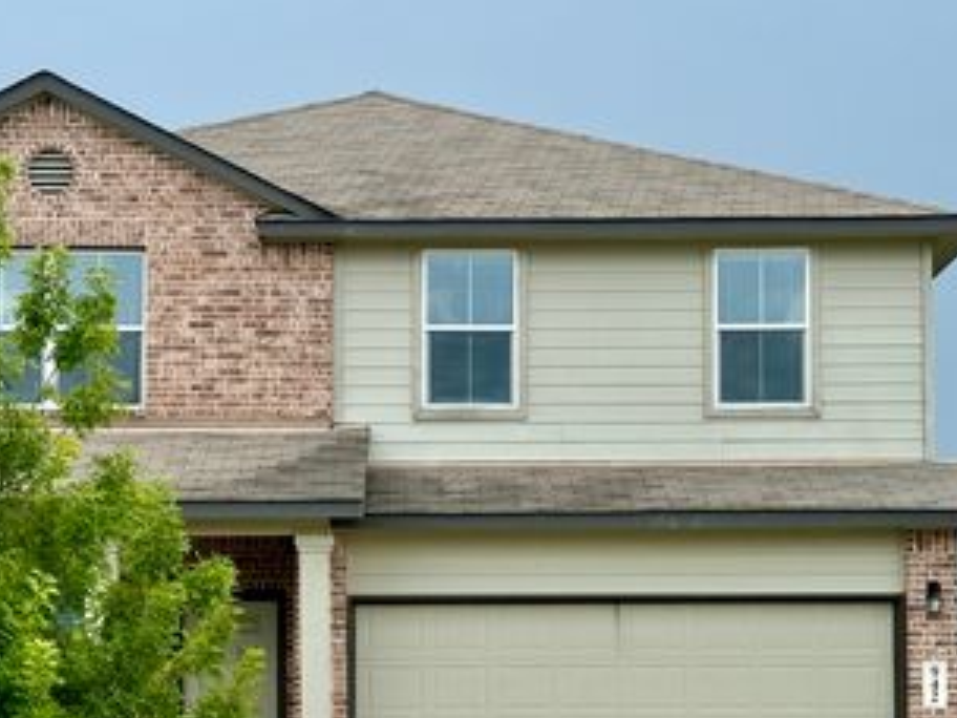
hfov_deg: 24.7
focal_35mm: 79
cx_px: 365
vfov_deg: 18.6
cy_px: 480
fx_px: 2184
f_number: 1.78
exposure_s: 1/2045
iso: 64
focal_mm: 6.76
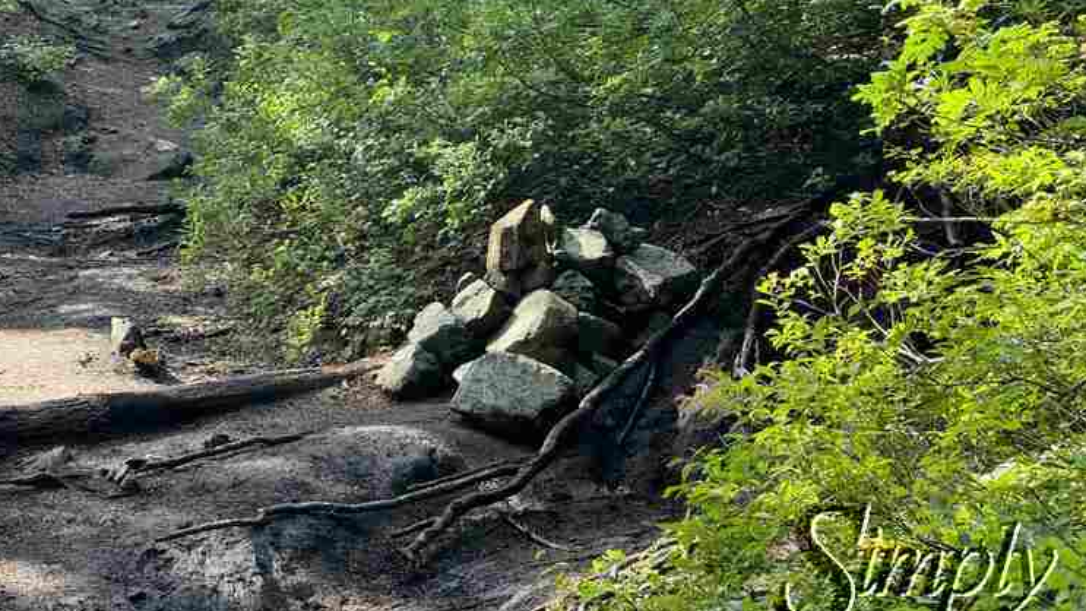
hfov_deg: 16.3
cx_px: 542
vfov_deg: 9.2
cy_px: 376
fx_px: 3801
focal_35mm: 132
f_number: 2.8
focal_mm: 15.66
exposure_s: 1/99
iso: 100
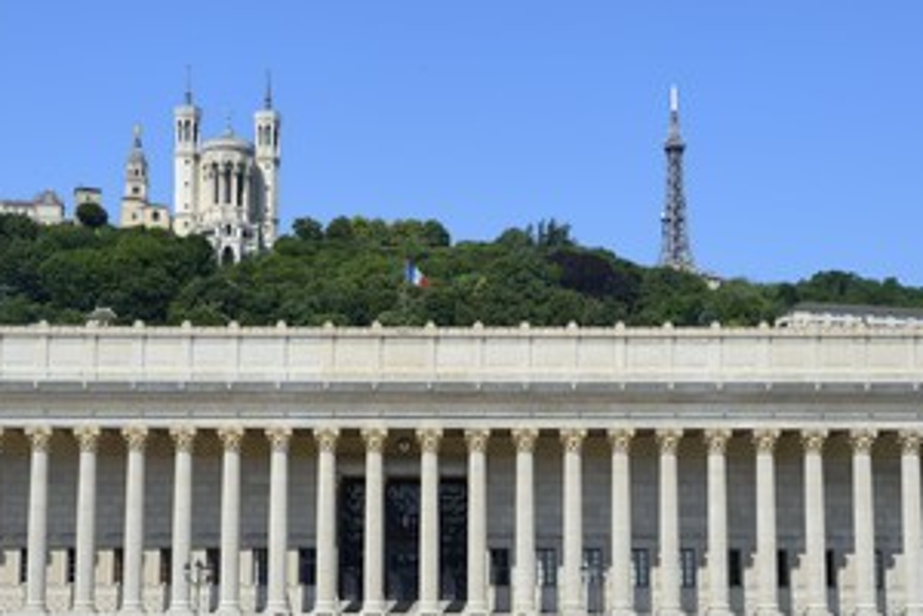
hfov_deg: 31.9
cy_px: 422
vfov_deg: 21.5
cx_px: 434
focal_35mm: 63
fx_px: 1615
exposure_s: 1/320
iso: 100
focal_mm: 45
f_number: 8
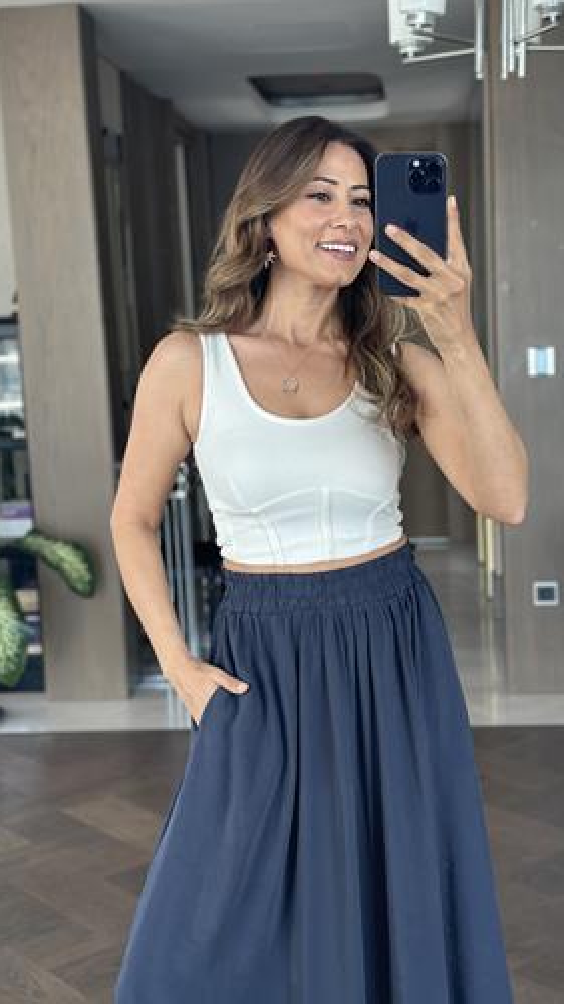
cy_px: 500
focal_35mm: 53
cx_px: 341
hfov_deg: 22.6
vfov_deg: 39.2
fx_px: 1410
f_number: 1.78
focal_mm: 6.86
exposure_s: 1/86
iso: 100
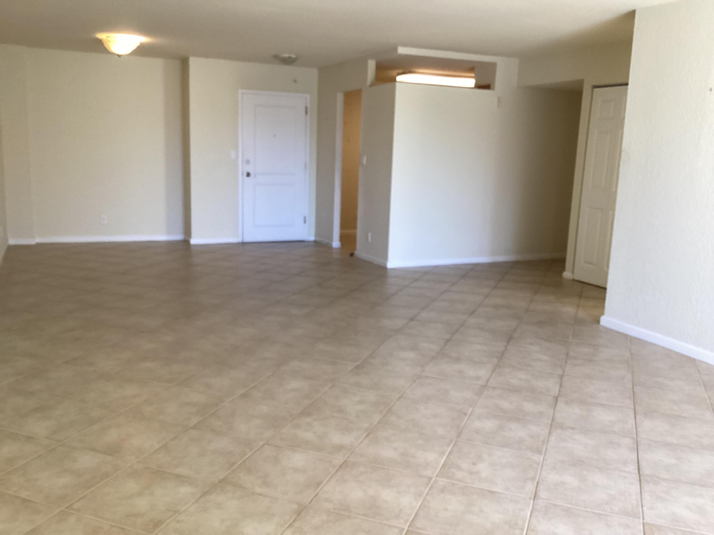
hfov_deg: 58.4
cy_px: 268
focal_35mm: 31
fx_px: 639
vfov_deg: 45.4
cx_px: 357
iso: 160
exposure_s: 1/60
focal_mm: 3.3
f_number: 2.4
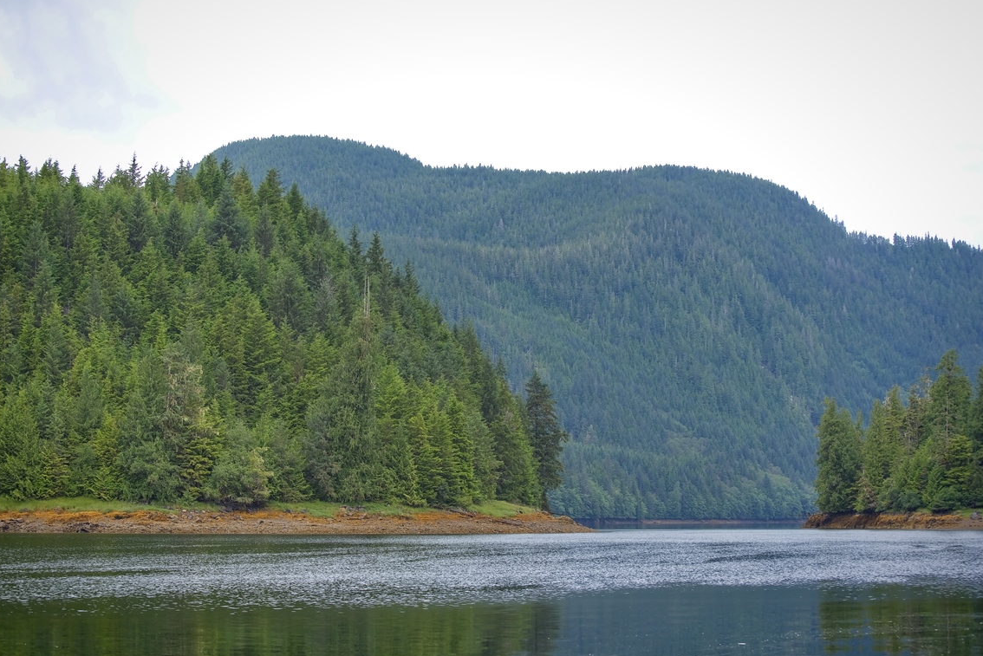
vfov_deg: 17.3
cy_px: 337
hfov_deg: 25.7
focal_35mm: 79
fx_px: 2158
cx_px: 477
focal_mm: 70
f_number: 5.6
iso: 100
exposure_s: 1/160
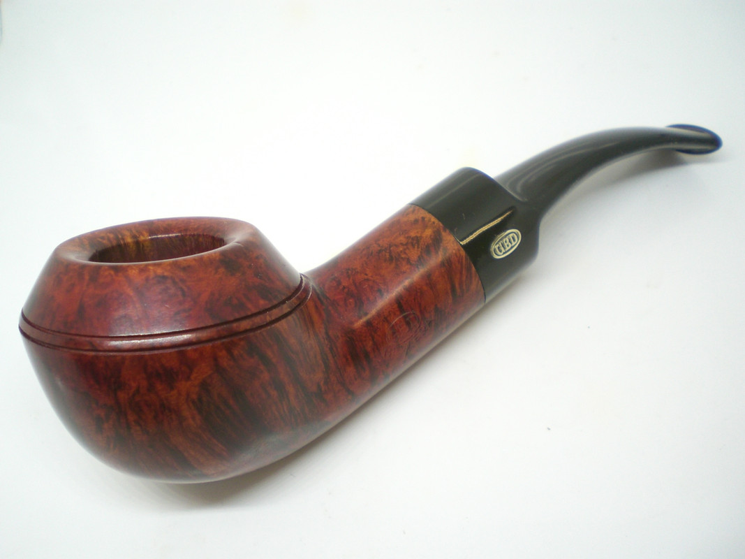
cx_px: 372
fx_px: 818
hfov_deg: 49.0
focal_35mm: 38
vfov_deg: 37.7
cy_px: 280
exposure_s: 1/60
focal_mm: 6.3
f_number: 3.1
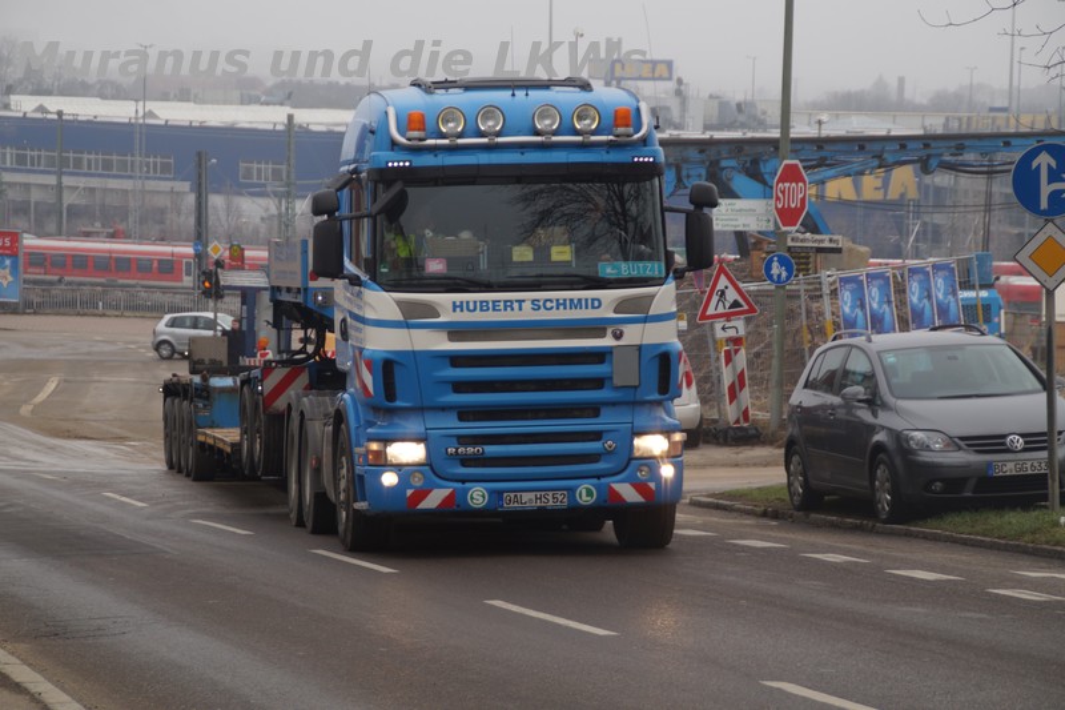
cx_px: 532
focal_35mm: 150
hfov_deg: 13.7
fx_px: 4436
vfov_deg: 9.1
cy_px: 355
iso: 125
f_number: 5.6
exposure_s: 1/160
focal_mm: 100
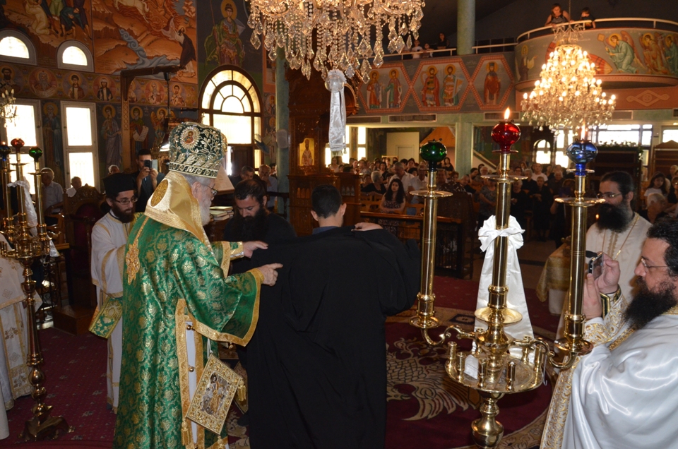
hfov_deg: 67.5
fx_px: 507
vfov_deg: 47.7
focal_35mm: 27
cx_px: 339
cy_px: 224
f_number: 6.3
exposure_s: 1/60
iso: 2000
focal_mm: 18
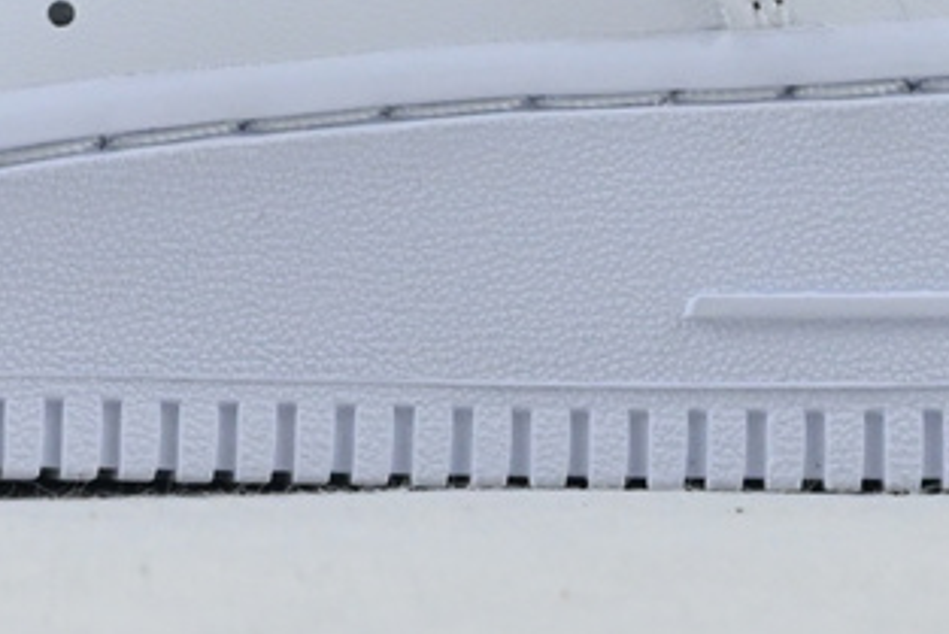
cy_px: -149
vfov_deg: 6.6
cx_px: -52
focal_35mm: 207
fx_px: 5459
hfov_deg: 9.8
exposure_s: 1/200
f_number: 10
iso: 1000
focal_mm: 36
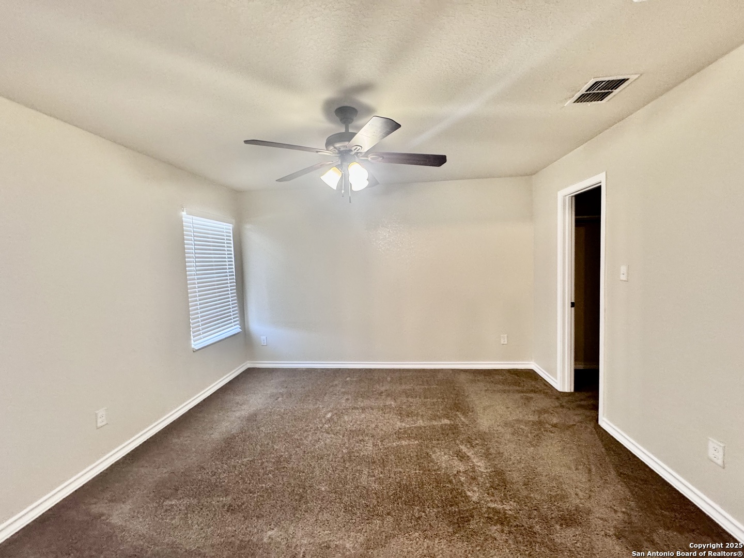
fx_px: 301
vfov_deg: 85.7
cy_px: 279
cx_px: 372
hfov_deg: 102.1
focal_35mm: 14
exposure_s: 1/60
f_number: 2.2
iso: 250
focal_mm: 2.22
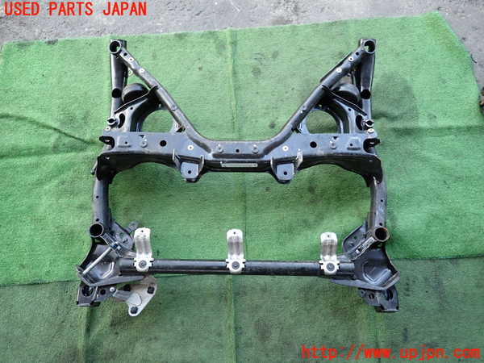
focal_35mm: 25
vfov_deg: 54.9
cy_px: 182
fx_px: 350
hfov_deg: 69.4
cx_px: 242
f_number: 2
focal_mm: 4.5
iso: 125
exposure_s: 1/125
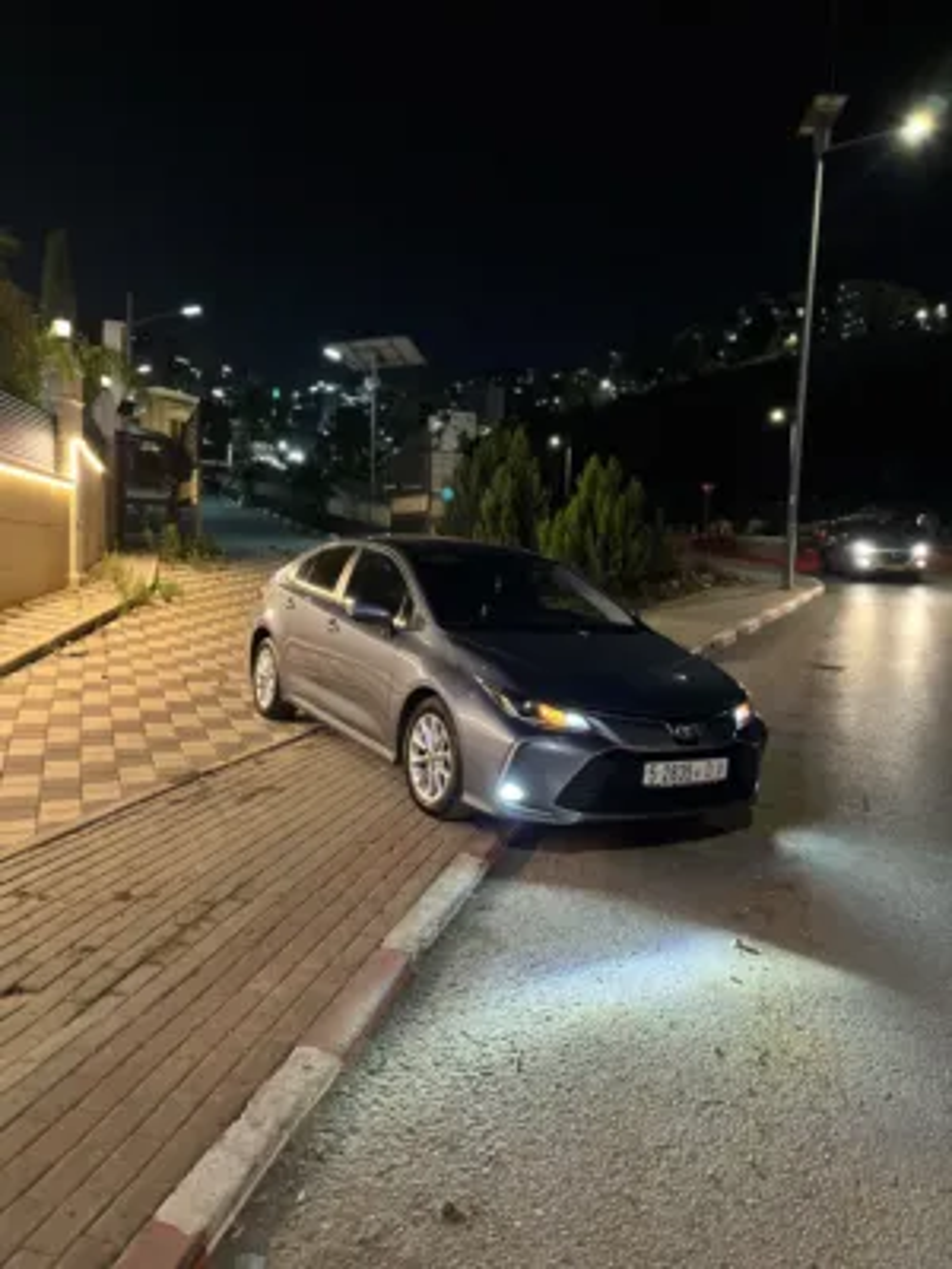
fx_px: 953
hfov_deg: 53.1
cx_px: 476
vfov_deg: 67.3
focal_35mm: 26
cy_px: 634
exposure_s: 1/33
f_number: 1.6
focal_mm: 5.1
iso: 640
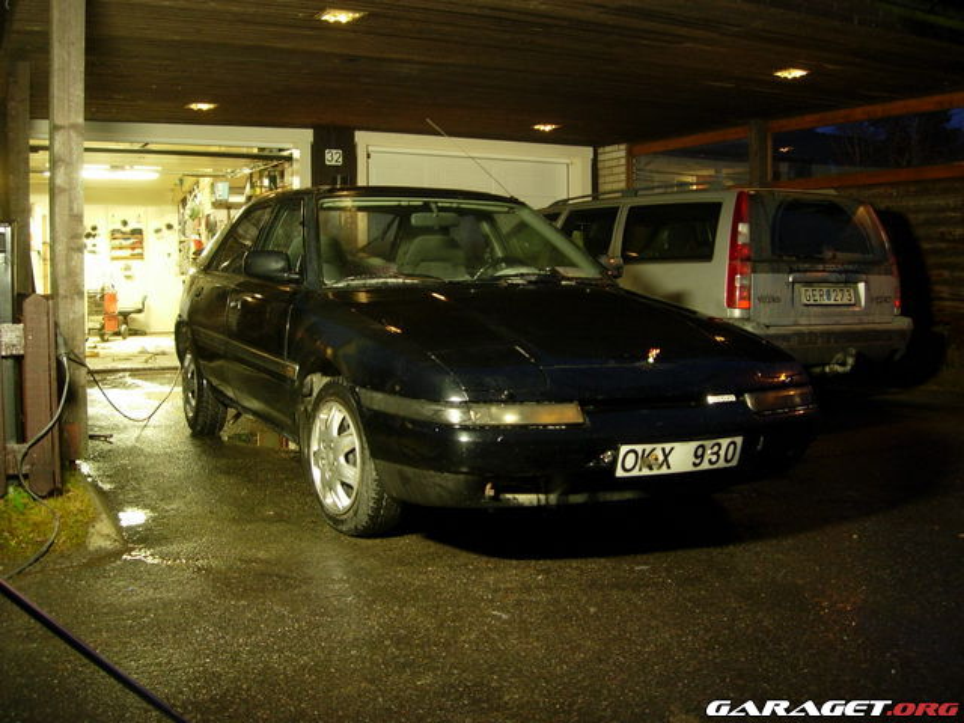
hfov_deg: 49.0
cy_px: 362
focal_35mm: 38
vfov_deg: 37.7
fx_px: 1058
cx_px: 482
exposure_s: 1/4
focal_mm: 7.8
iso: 168
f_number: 2.8
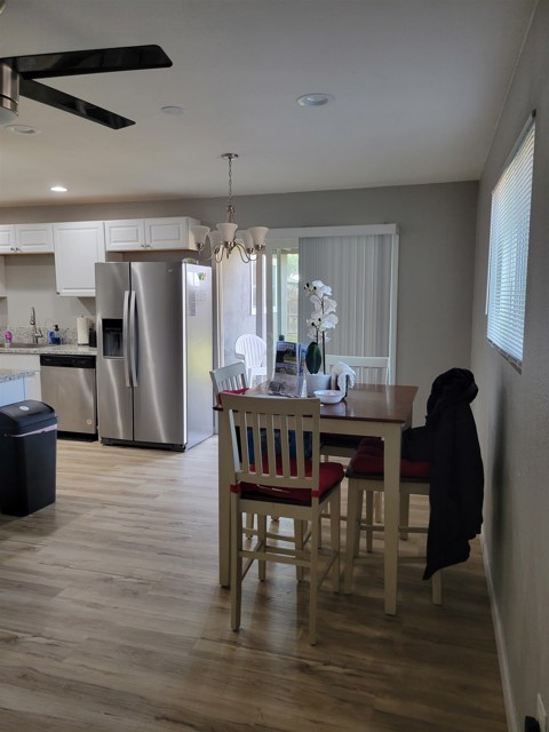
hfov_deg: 53.1
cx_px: 274
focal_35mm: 26
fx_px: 550
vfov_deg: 67.3
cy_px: 366
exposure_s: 1/120
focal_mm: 5.4
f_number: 1.8
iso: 200
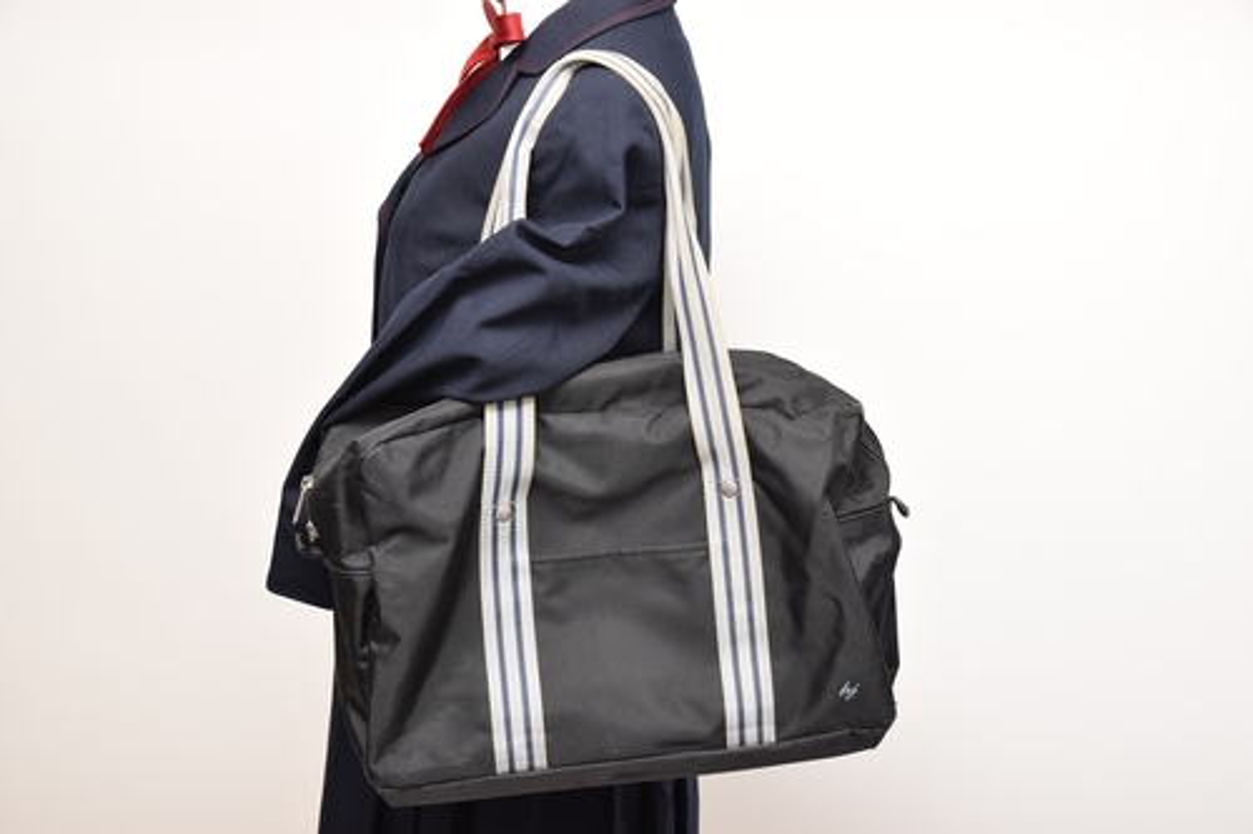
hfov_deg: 42.3
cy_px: 417
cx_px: 626
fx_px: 1618
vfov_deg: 28.9
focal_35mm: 46
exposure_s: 1/200
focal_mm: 31
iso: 500
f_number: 7.1
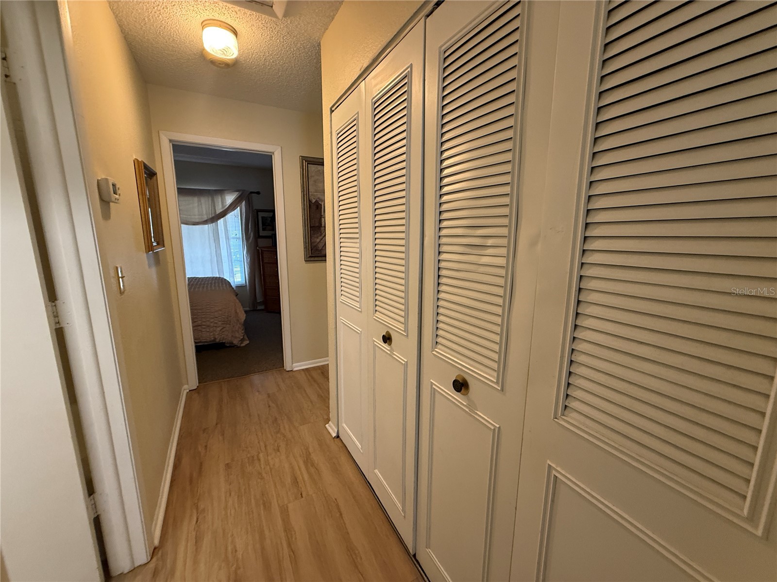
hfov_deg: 102.1
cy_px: 291
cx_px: 388
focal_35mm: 14
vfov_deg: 85.7
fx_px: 314
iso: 250
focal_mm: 2.22
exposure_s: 1/60
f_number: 2.2
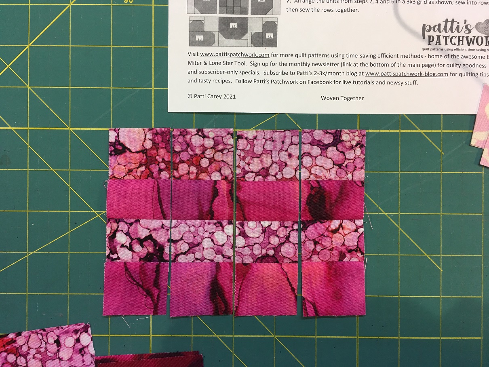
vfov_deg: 48.2
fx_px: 410
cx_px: 244
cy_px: 184
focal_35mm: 29
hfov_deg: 61.6
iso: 25
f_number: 2.2
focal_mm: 4.15
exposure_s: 1/40
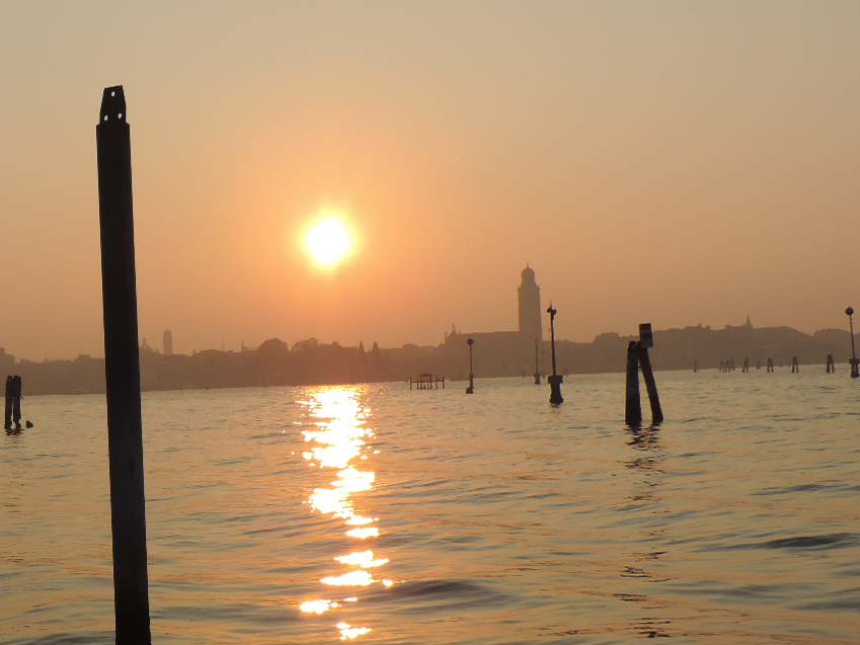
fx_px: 2013
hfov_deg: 23.5
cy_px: 438
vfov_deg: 18.2
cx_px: 89
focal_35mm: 81
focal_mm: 7.6
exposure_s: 1/1000
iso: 80
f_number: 3.4
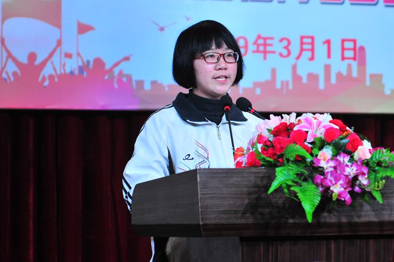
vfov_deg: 8.1
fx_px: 1836
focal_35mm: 168
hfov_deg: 12.2
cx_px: 259
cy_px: 82
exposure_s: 1/160
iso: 320
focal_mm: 70
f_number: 2.8
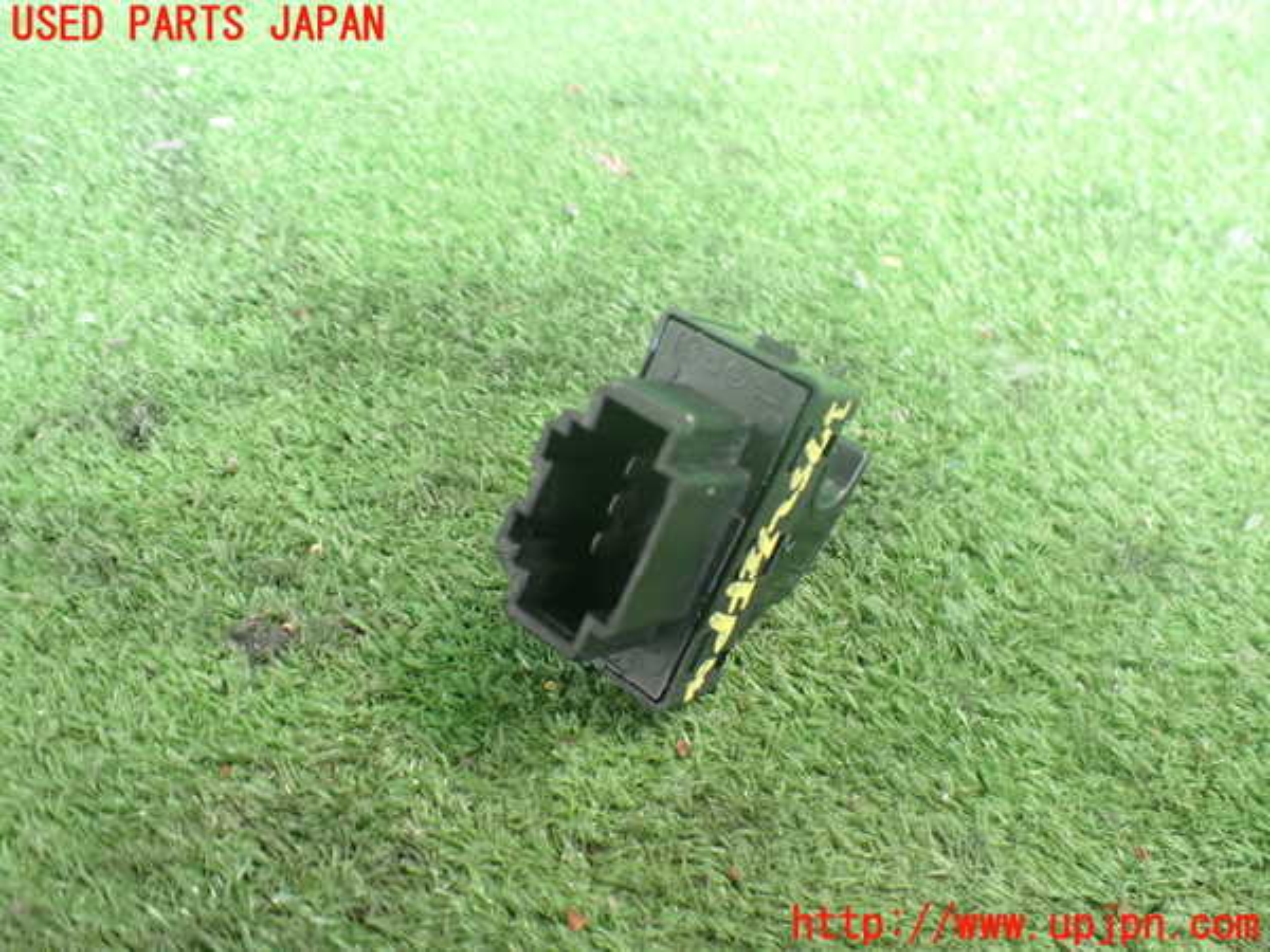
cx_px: 635
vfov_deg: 46.8
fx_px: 1101
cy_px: 476
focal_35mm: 30
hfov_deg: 60.0
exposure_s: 1/30
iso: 800
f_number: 2.3
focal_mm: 5.4
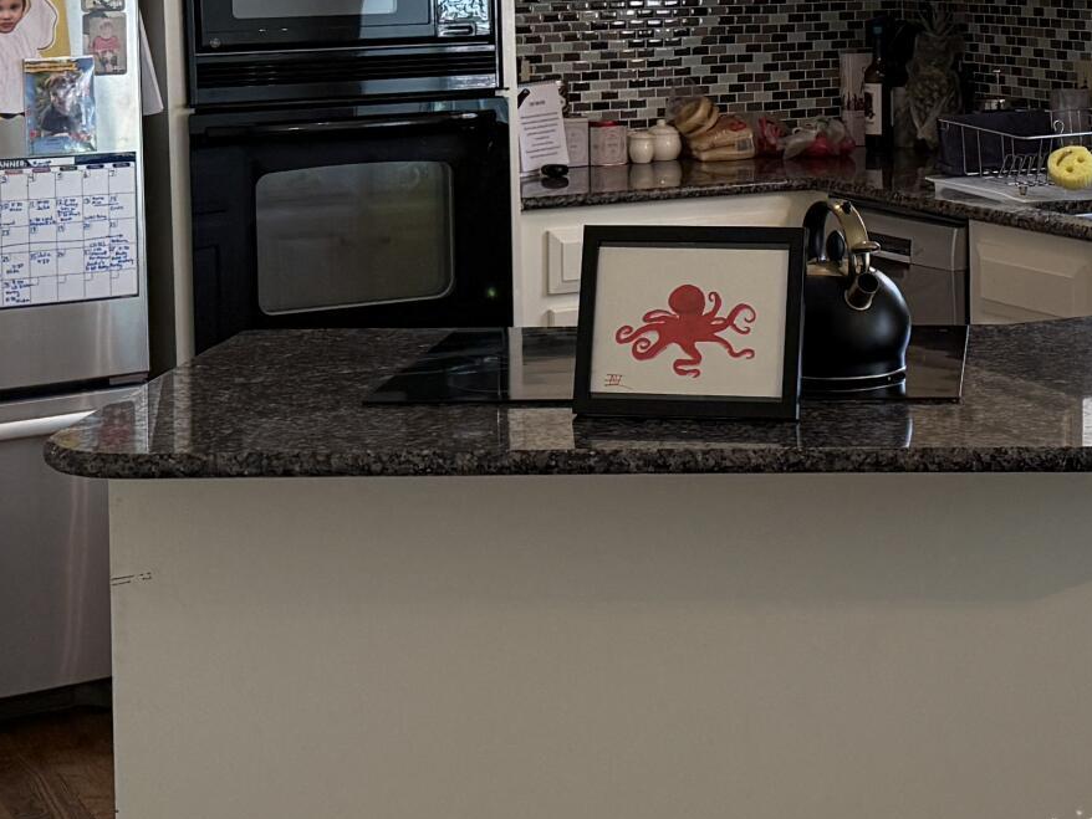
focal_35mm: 82
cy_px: 43
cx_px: 920
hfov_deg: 23.4
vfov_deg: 17.7
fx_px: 2587
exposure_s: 1/120
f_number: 1.78
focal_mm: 6.76
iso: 320
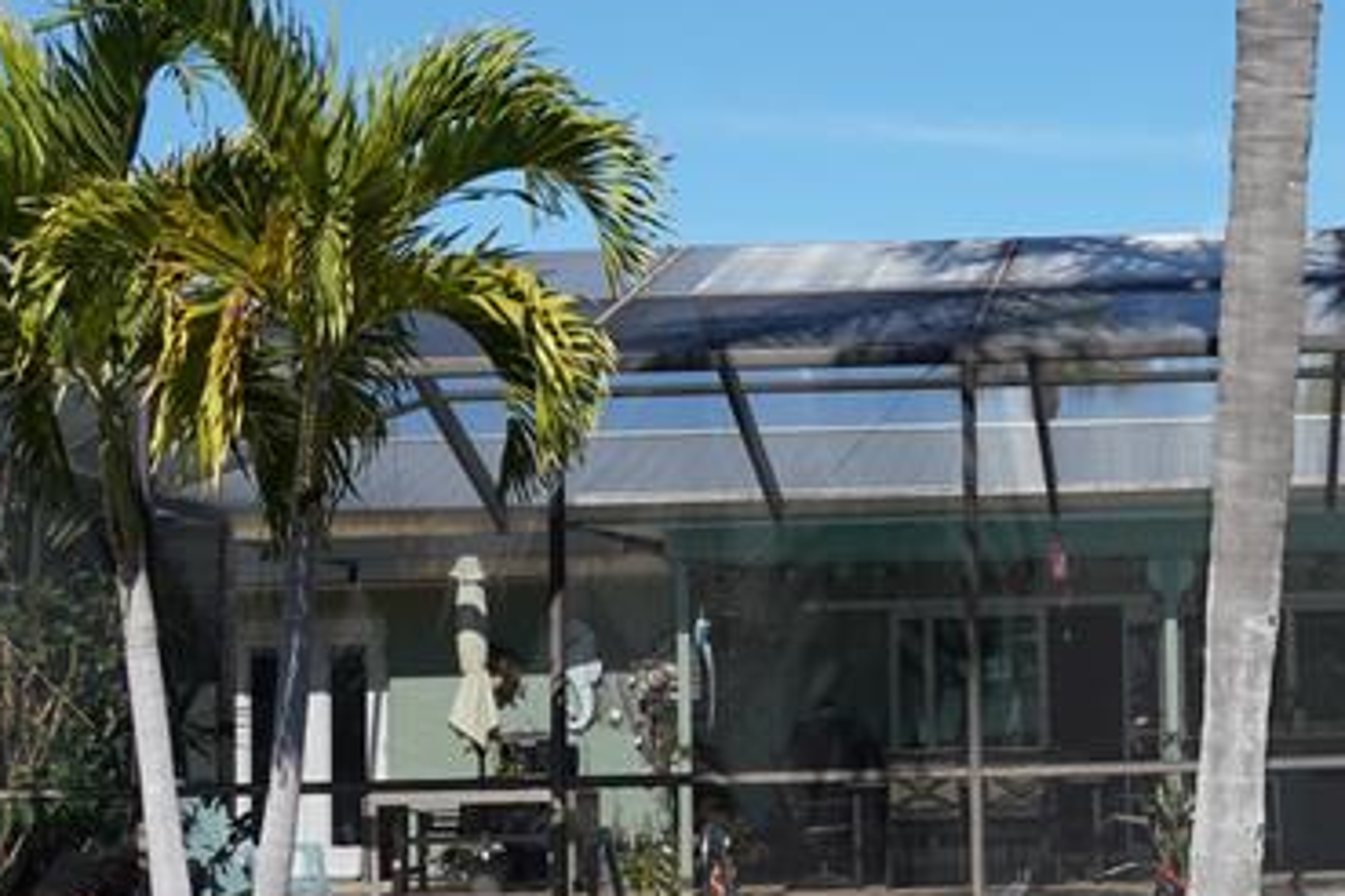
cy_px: 608
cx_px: 1236
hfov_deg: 26.0
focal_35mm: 75
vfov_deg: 18.1
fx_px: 2802
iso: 100
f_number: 8
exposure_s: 1/250
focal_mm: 18
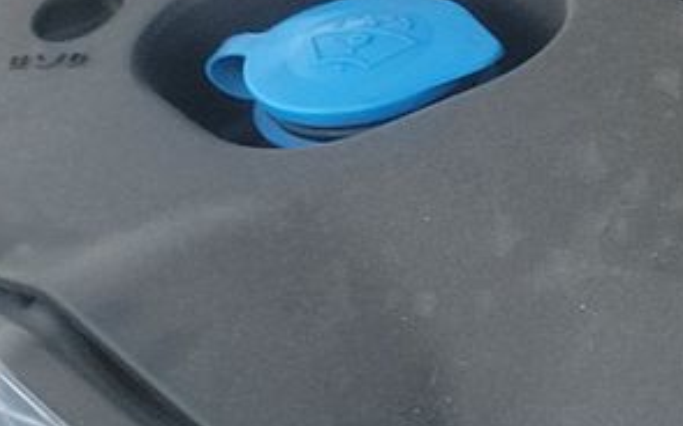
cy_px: 315
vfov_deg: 9.5
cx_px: 1750
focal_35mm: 138
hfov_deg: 11.7
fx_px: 2567
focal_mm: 6.7
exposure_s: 1/119
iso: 71
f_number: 1.8
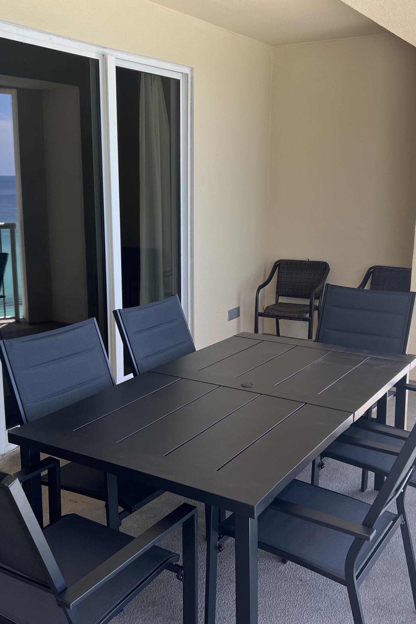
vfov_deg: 51.9
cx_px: 197
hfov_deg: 35.9
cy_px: 318
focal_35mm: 37
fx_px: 641
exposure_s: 1/427
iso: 50
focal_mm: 5.7
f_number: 1.5
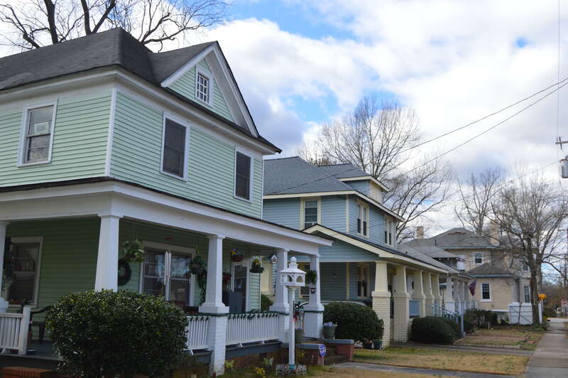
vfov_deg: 36.8
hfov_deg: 53.2
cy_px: 189
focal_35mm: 36
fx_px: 568
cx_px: 284
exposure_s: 1/200
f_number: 7.1
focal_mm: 24
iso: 100
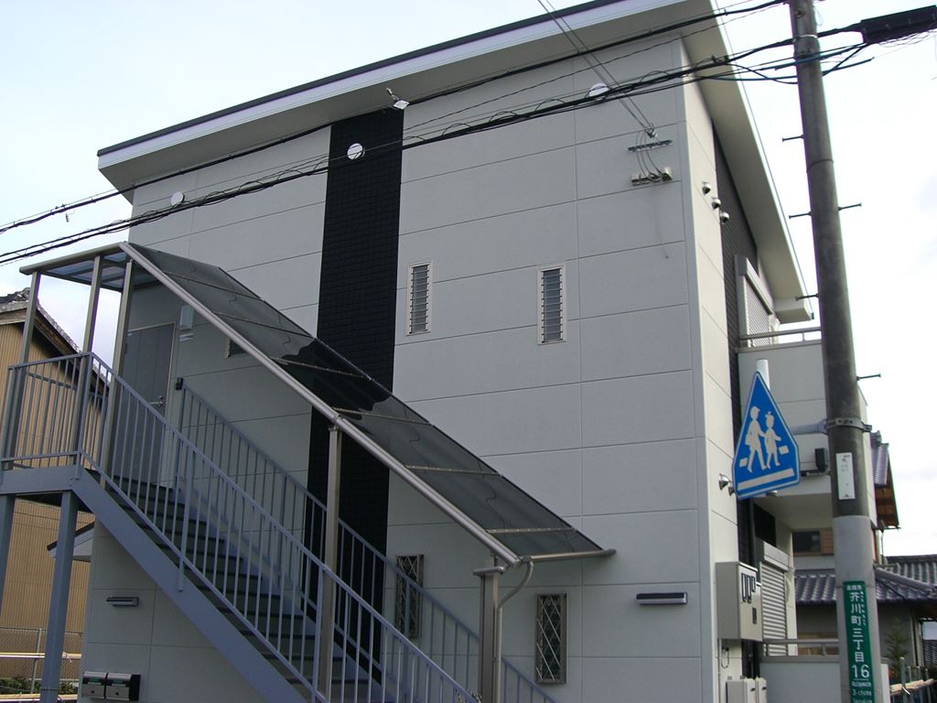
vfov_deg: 37.7
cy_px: 352
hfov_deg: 49.0
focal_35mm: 38
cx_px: 468
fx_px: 1029
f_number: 4.3
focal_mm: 6.2
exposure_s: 1/200
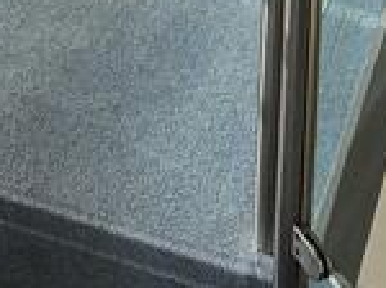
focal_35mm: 89
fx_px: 991
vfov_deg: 11.9
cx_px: -72
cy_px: -486
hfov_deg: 20.7
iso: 50
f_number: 2.2
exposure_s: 1/1361
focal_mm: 2.2
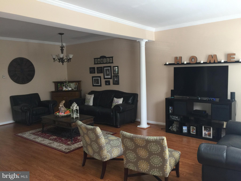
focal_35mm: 29
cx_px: 120
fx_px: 202
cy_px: 90
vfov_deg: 48.2
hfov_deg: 61.7
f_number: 2.2
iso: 50
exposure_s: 1/30
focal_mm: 4.15
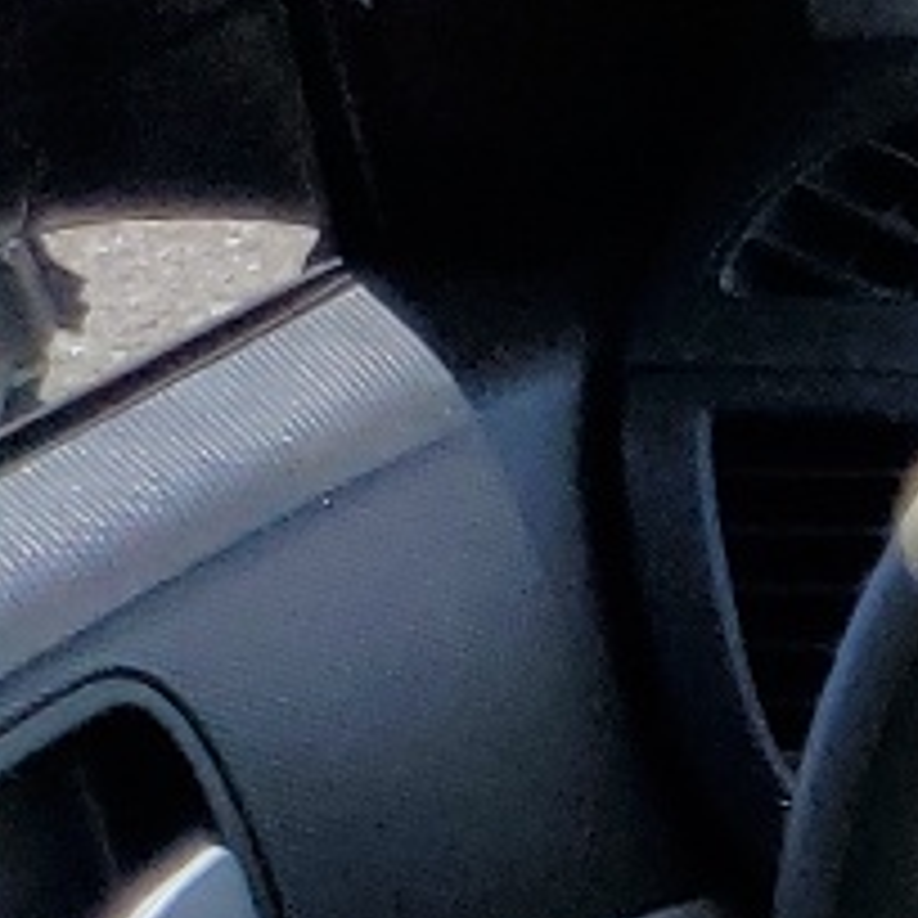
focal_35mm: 180
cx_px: 3596
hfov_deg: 7.3
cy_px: 2092
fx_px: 5401
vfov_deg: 8.9
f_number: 1.5
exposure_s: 1/714
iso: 50
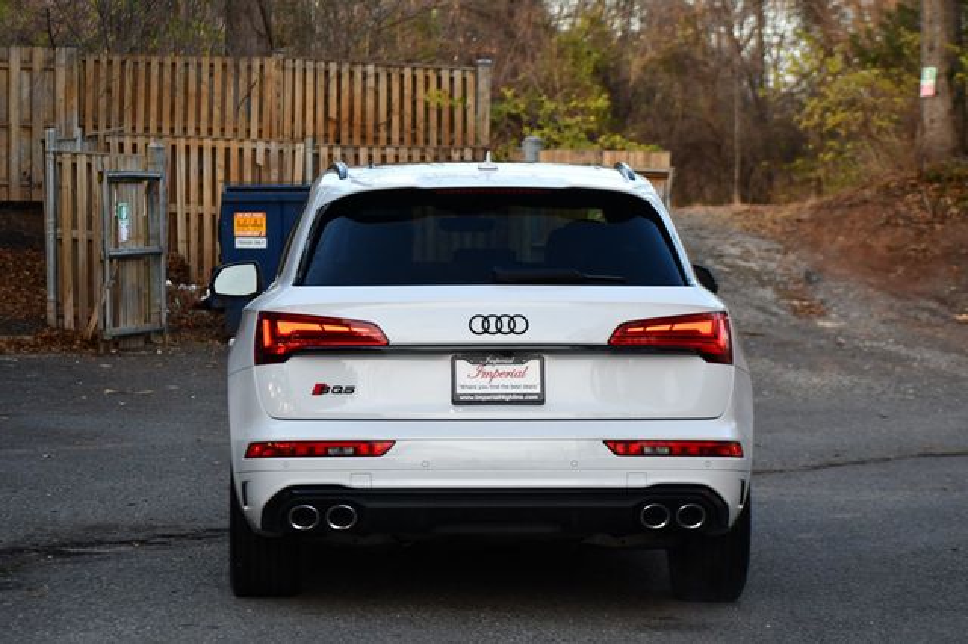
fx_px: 2902
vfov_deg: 12.7
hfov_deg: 18.9
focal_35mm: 108
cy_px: 322
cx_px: 484
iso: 640
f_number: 4.8
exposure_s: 1/250
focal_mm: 72
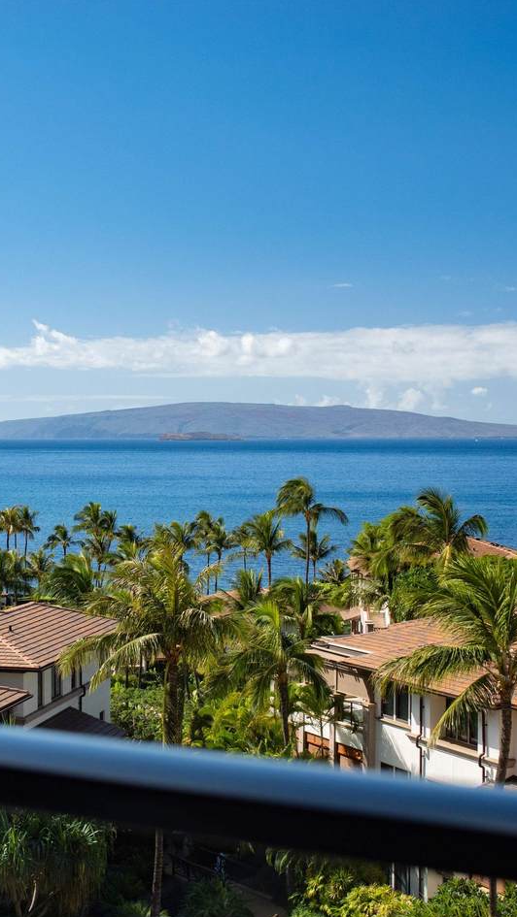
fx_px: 1437
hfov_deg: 20.2
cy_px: 464
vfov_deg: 35.4
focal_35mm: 59
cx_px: 101
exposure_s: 1/1000
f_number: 4
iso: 400
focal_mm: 20
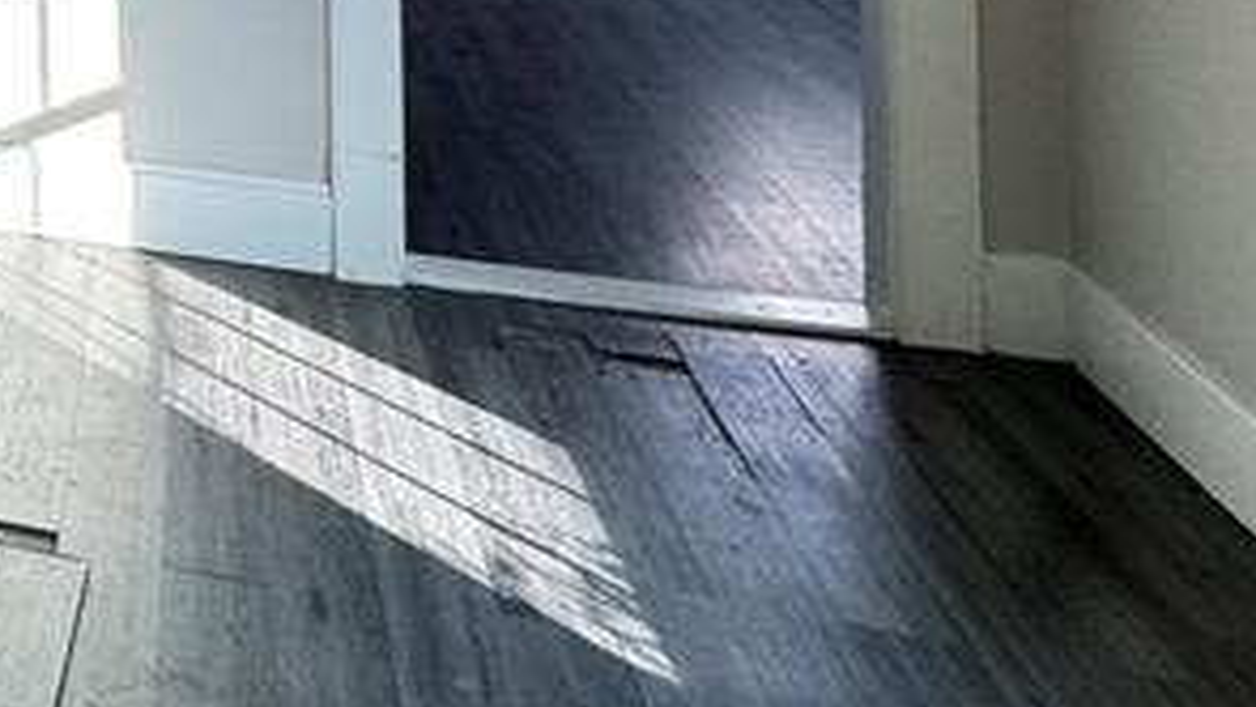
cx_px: -571
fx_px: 1765
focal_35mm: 53
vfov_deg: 19.0
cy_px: -439
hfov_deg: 28.1
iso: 80
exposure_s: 1/99
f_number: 2.2
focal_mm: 2.22
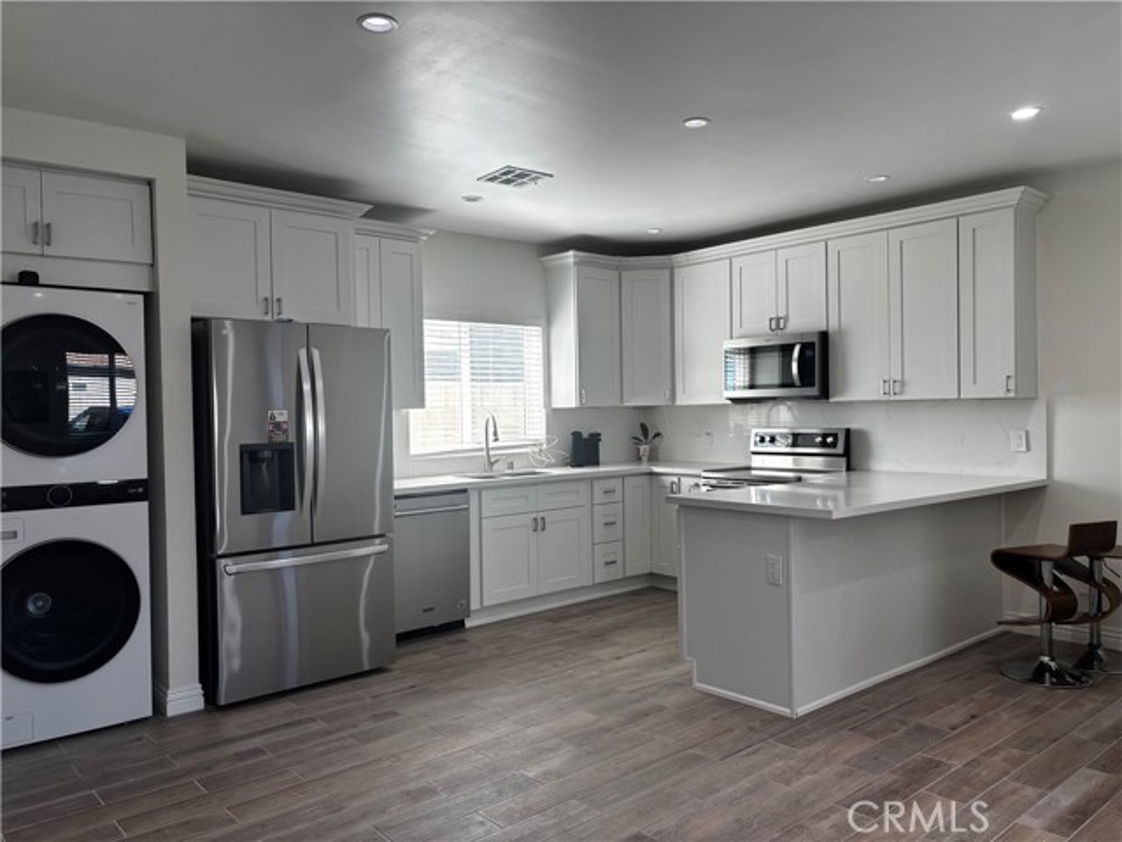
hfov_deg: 67.3
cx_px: 561
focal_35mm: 26
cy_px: 421
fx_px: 843
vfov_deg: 53.1
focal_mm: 5.96
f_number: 1.6
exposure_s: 1/120
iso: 50
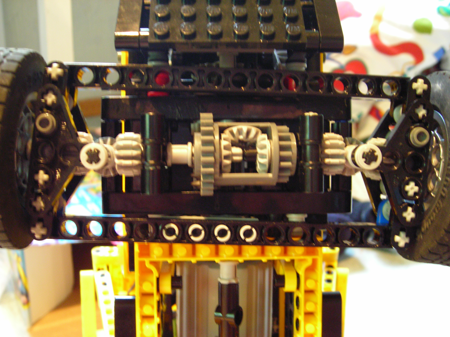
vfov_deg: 35.1
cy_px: 168
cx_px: 225
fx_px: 533
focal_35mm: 41
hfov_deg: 45.8
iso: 200
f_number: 3.3
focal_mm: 6.8
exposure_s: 1/2.2
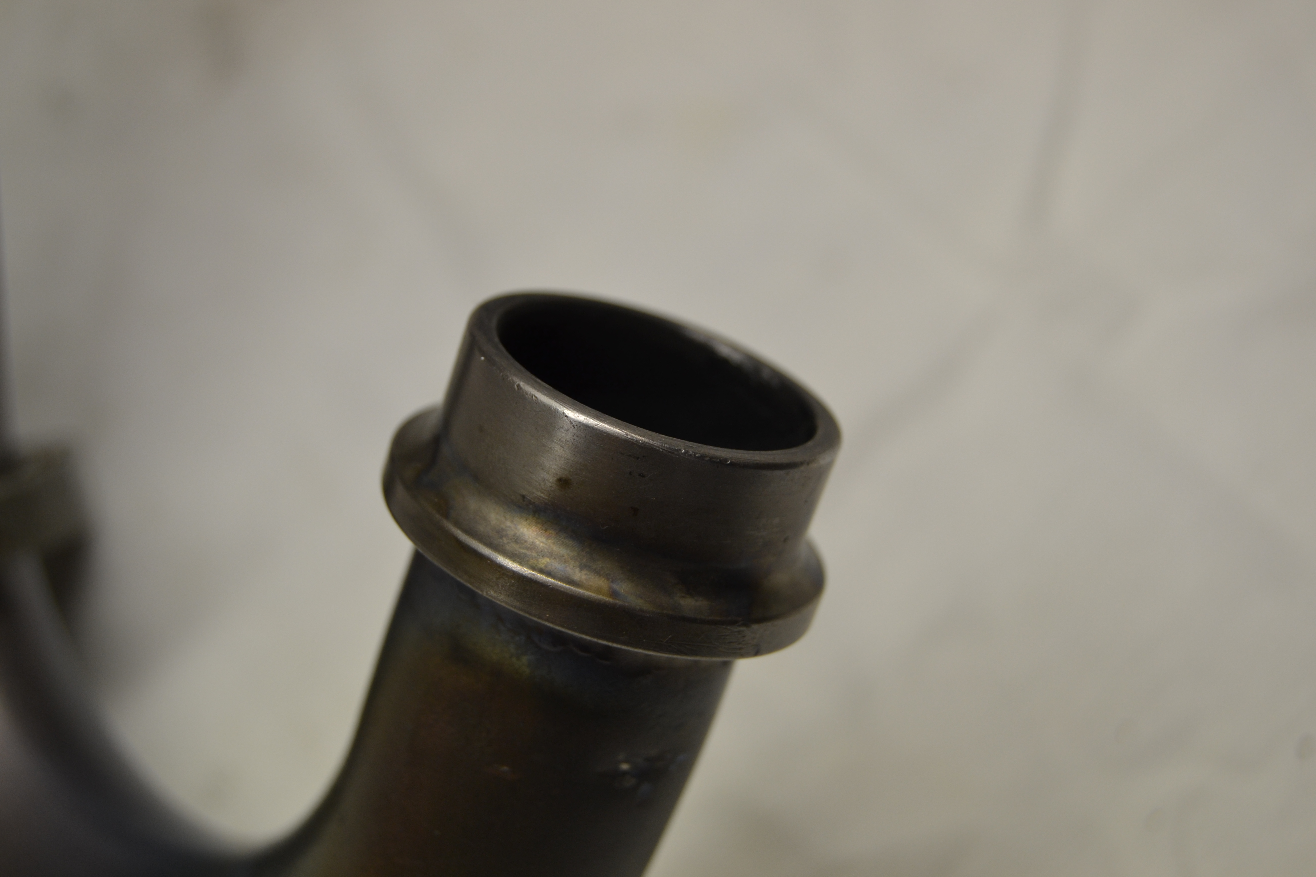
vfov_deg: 20.2
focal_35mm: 68
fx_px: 2467
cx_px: 658
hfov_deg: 29.9
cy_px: 438
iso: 400
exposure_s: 1/125
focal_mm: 45
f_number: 5.6
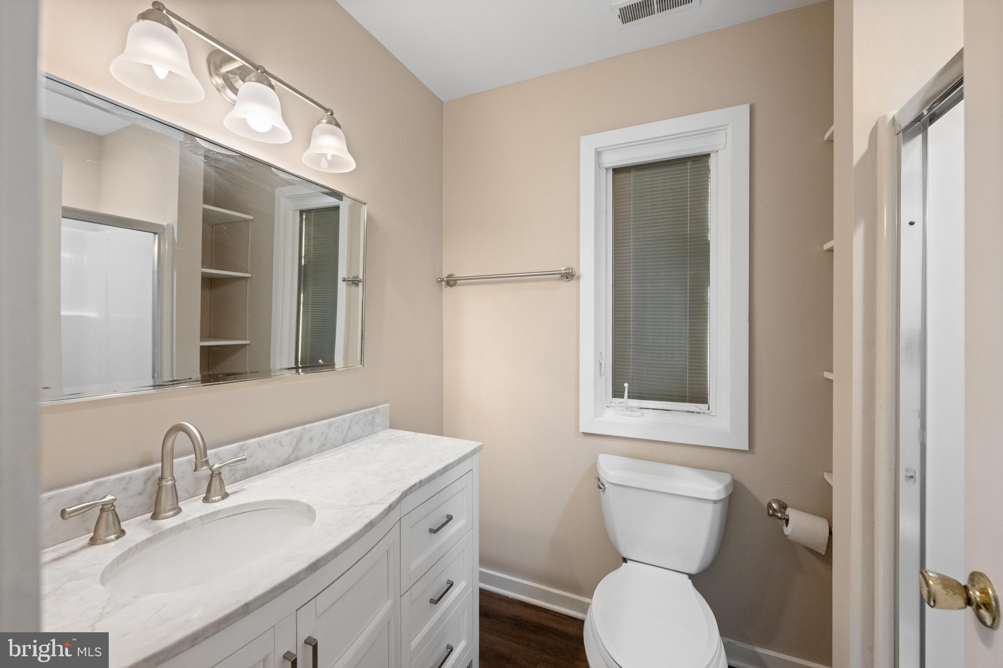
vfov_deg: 81.2
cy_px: 334
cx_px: 502
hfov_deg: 104.3
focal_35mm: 14
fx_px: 390
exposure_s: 1/125
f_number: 4.5
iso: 1600
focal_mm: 14
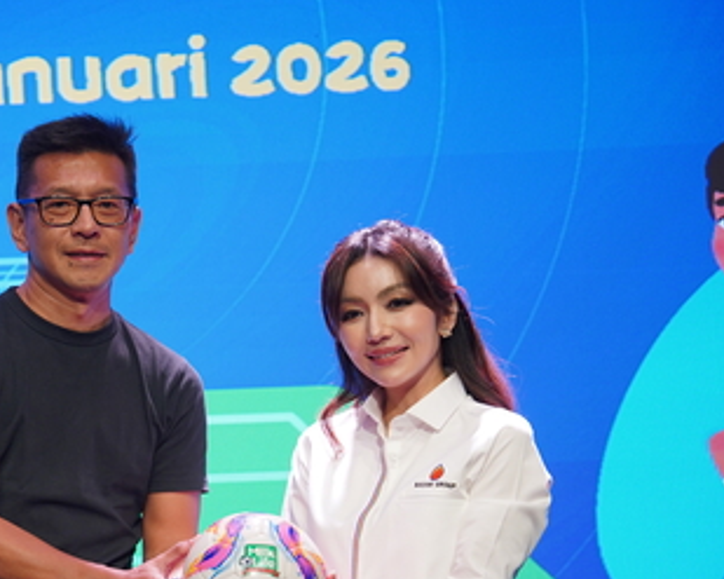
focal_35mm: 139
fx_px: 2977
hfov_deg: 13.7
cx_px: 47
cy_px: 377
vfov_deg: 11.1
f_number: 2.8
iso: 500
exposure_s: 1/100
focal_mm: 70
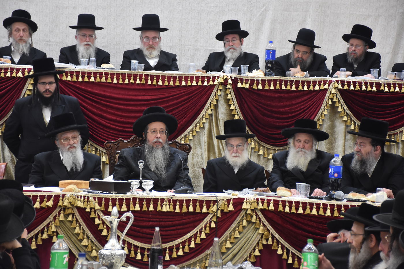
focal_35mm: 112
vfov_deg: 12.2
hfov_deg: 18.2
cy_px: 134
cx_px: 202
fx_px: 1263
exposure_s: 1/80
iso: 1600
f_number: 5.6
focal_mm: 75
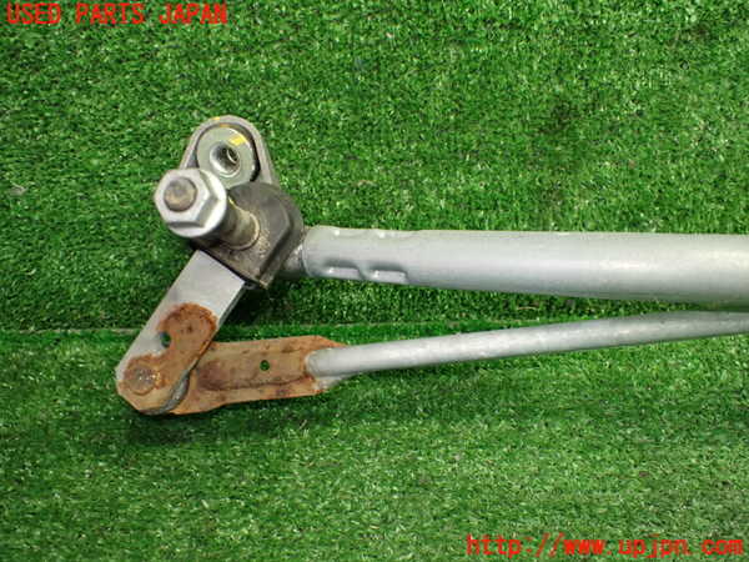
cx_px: 374
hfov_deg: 60.0
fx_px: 649
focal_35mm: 30
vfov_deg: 46.8
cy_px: 281
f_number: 2.3
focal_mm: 5.4
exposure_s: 1/125
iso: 800
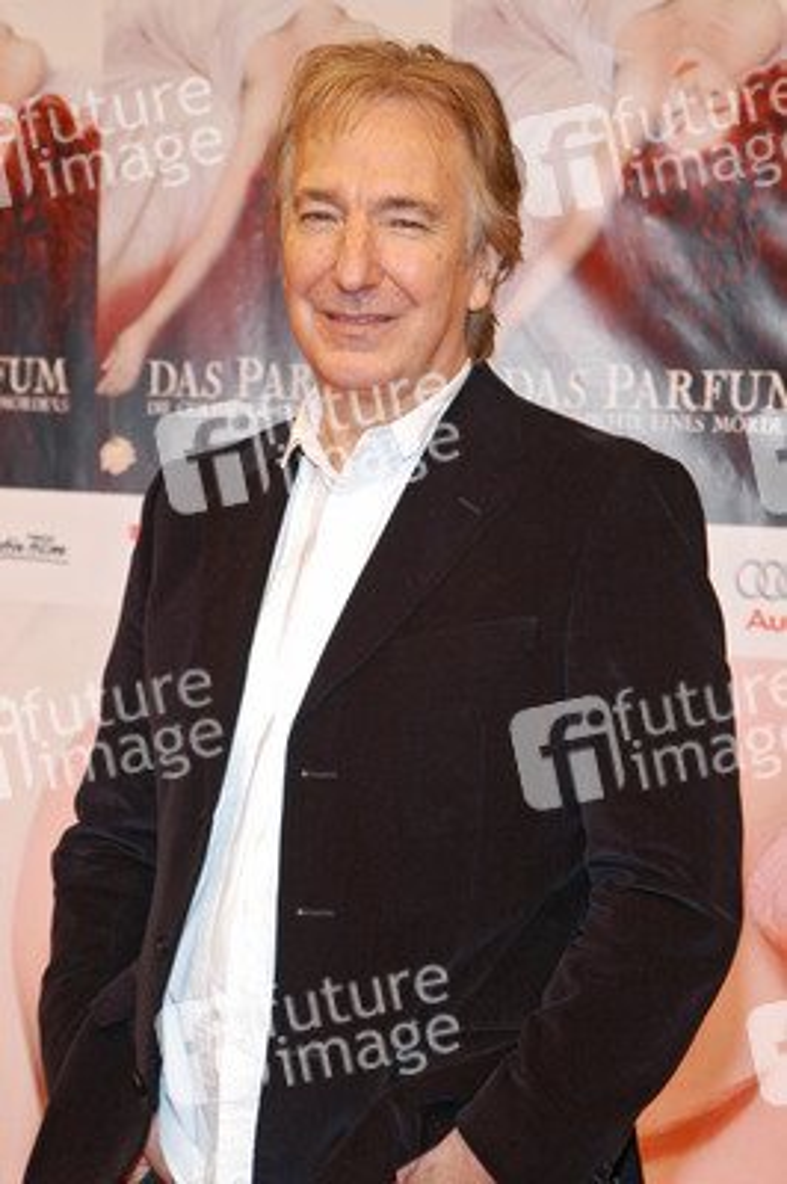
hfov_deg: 11.7
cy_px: 592
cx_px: 394
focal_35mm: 117
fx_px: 3843
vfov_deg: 17.5
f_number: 6.3
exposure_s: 1/100
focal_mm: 78
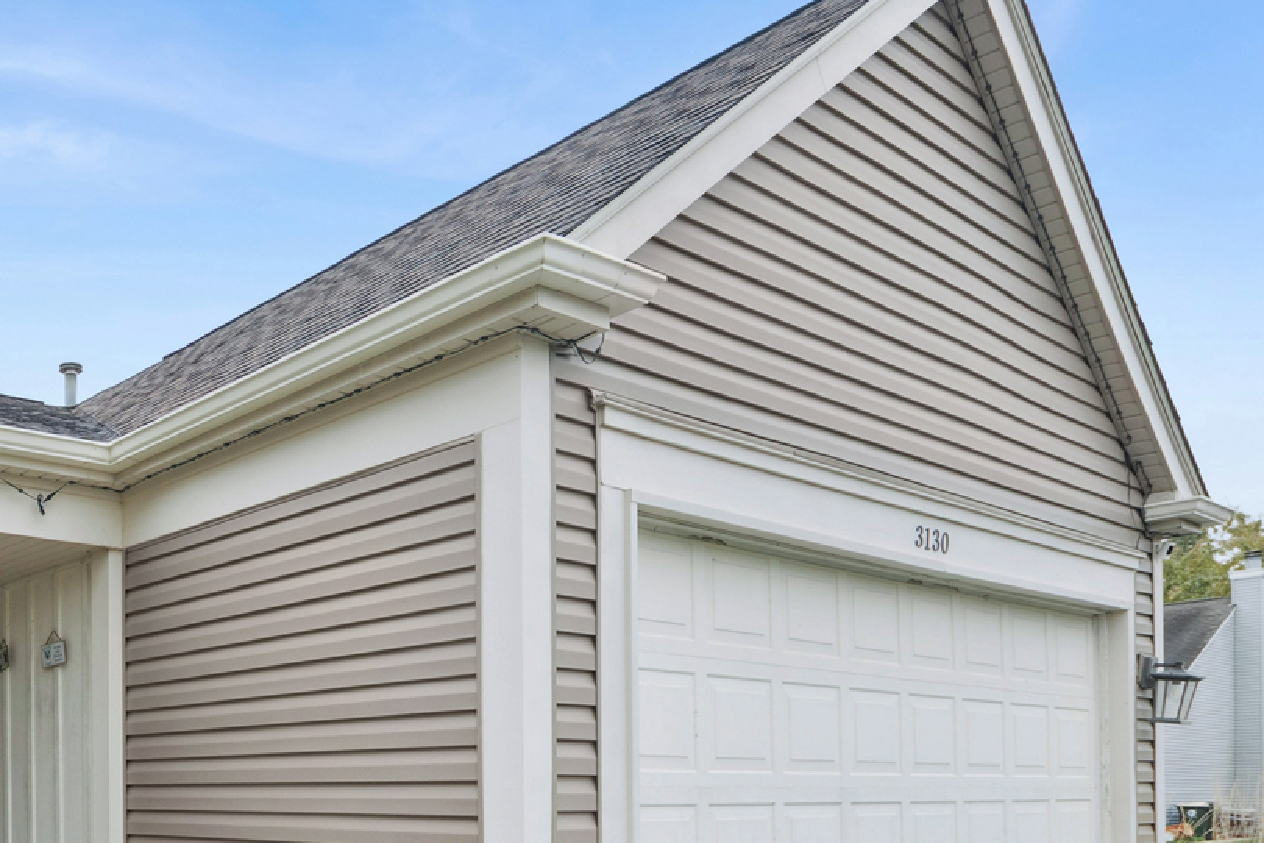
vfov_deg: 42.1
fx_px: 1053
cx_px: 89
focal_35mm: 30
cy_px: 646
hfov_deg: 53.0
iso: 250
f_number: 8
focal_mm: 10
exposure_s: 1/30
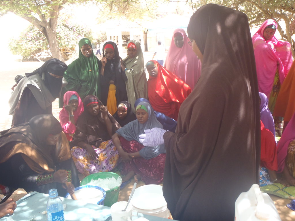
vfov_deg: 41.8
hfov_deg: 54.0
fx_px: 290
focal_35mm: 34
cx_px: 148
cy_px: 110
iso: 100
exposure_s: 1/40
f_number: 4.4
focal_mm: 6.07
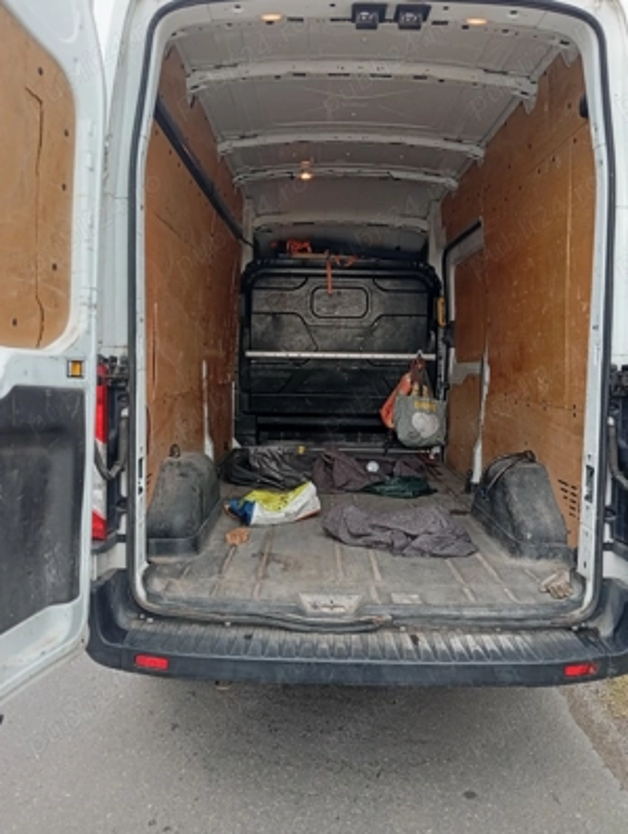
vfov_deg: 61.6
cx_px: 314
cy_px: 417
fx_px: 699
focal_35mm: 29
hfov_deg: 48.4
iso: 138
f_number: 1.8
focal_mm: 3.98
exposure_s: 1/50
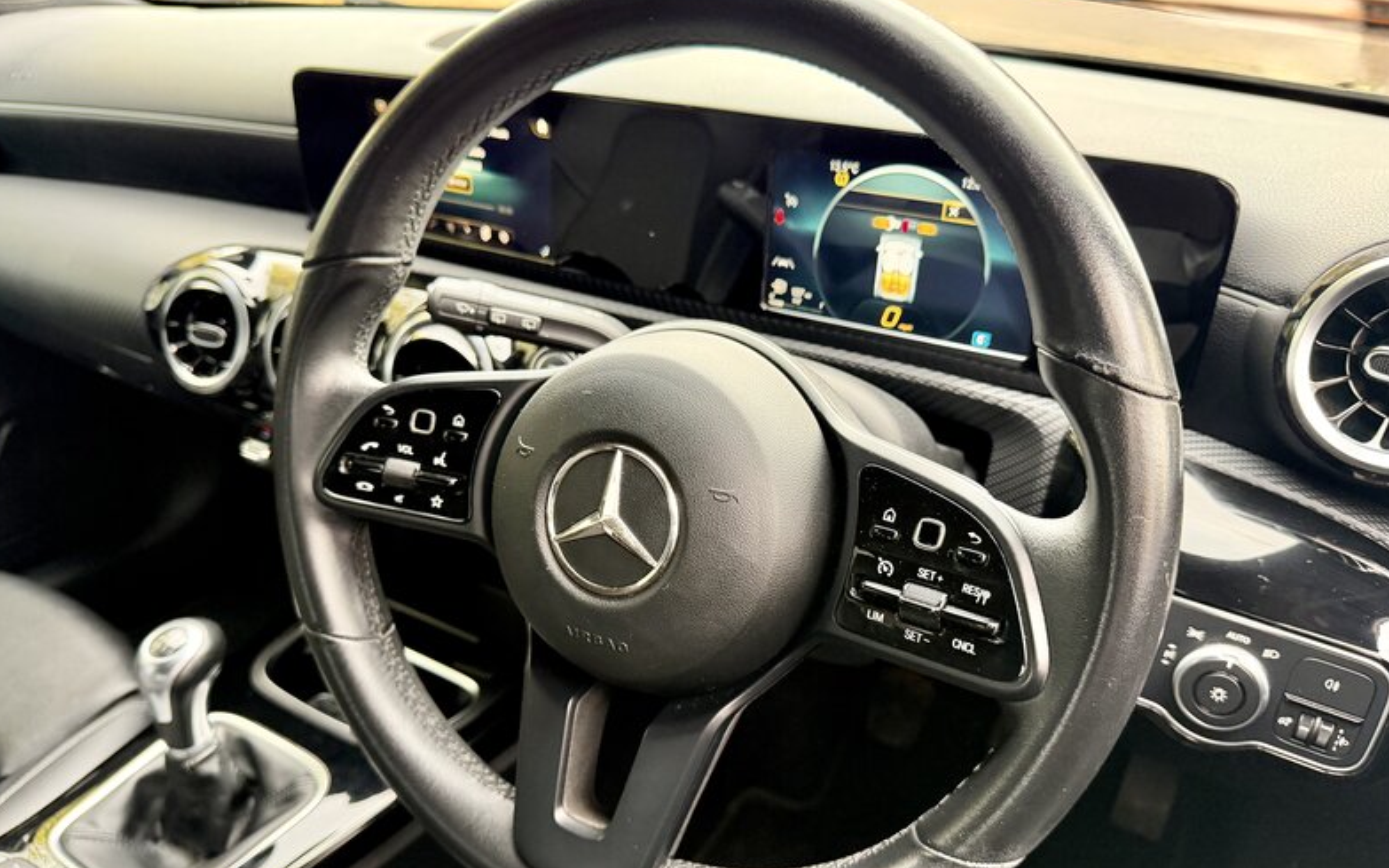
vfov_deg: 47.4
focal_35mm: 26
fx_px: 984
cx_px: 690
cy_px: 509
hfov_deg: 70.4
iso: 400
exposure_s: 1/60
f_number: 1.78
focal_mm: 6.76
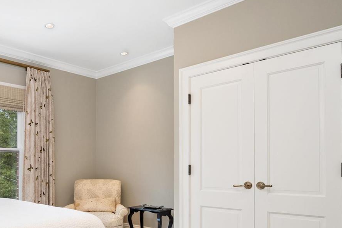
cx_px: 73
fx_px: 275
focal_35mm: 29
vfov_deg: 44.0
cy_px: 160
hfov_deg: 59.2
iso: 400
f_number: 8
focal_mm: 8
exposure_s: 1/13
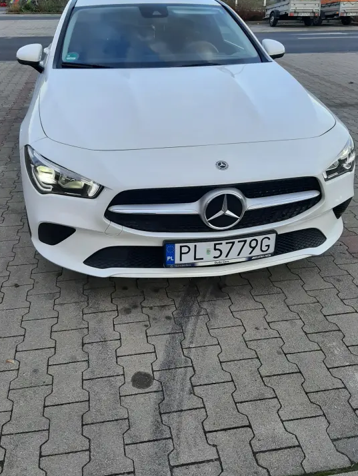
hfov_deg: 45.4
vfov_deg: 58.0
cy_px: 200
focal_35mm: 31
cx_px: 161
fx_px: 427
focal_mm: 3.93
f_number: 1.7
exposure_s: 1/374
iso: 40
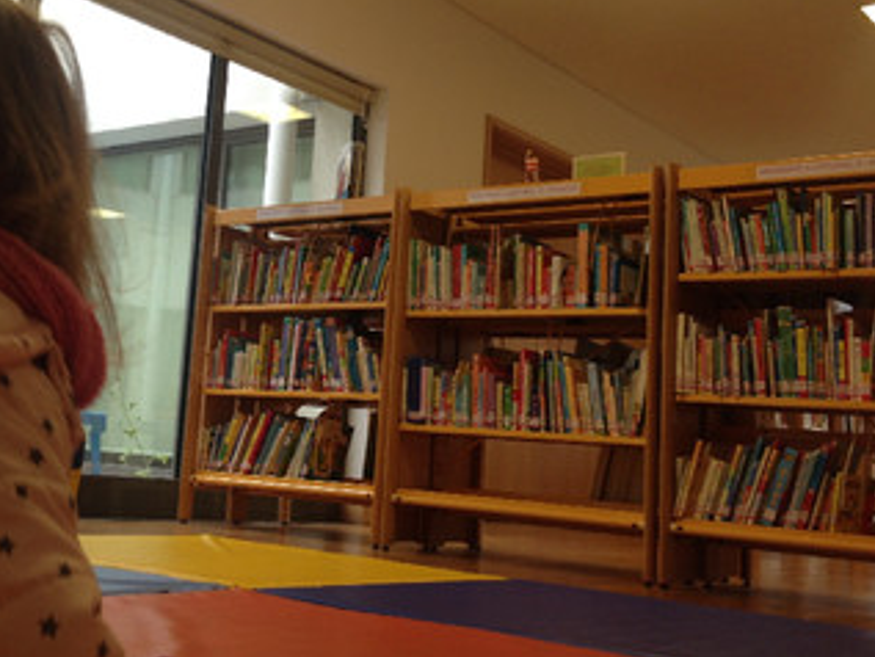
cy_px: 253
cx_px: 240
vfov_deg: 28.0
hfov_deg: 36.1
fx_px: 1315
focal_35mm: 52
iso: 50
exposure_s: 1/30
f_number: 2.4
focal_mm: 4.12
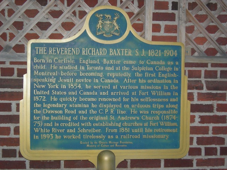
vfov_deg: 22.3
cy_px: 85
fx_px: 433
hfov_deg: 29.4
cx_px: 114
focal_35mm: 66
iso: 200
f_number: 3.5
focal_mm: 13.7
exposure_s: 1/60.1
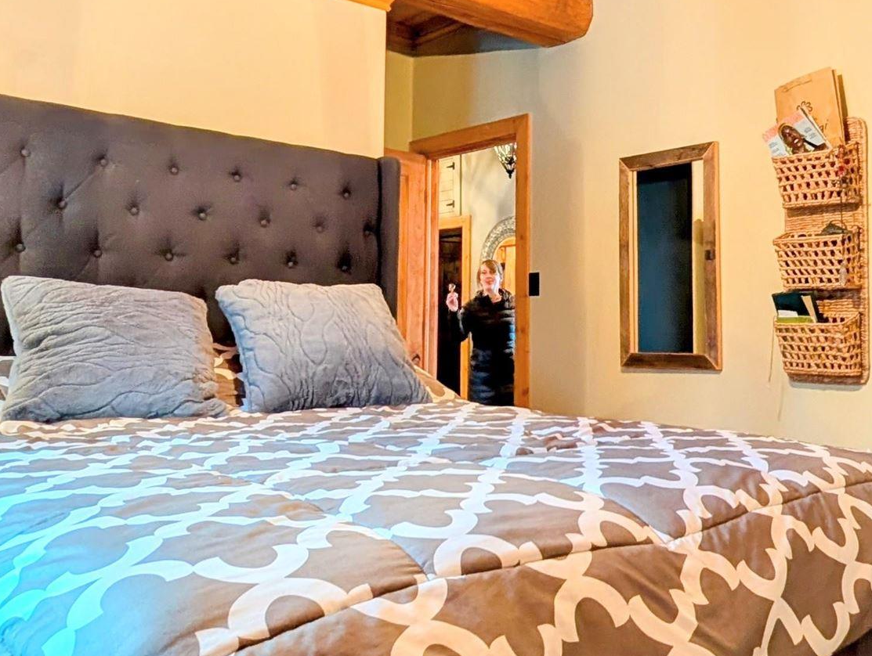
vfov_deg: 42.9
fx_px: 832
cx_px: 569
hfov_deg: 54.4
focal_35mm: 33
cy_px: 266
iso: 247
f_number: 1.7
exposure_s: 1/24
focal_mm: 2.02
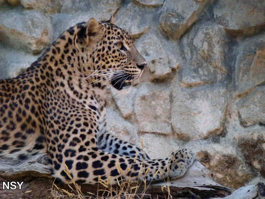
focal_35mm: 266
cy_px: 100
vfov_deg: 5.6
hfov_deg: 7.4
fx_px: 2036
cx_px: 132
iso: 400
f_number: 5.6
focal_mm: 47.7
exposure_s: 1/80
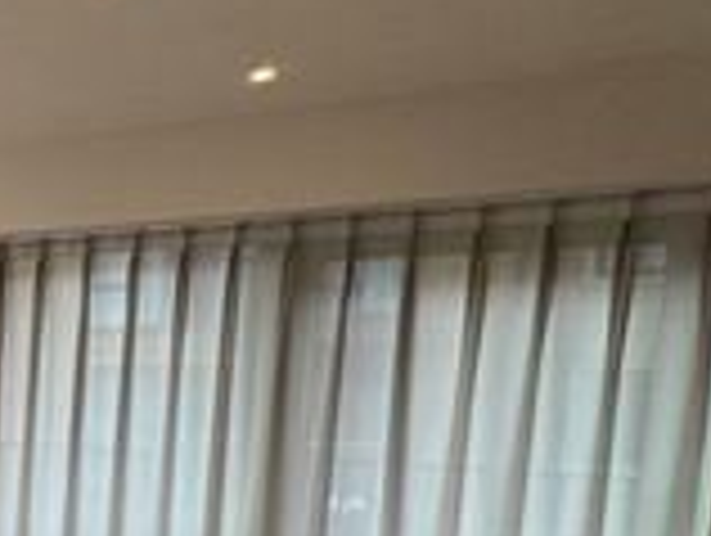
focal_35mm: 53
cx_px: -576
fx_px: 1090
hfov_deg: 21.9
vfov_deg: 26.7
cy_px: 482
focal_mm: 2.22
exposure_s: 1/102
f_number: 2.2
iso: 64
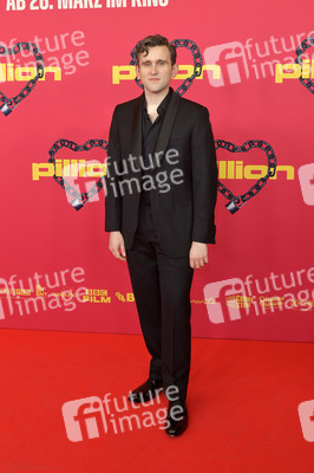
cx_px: 157
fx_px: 419
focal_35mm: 32
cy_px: 236
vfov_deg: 58.8
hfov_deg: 41.0
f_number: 8
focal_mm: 32
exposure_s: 1/250
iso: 1000
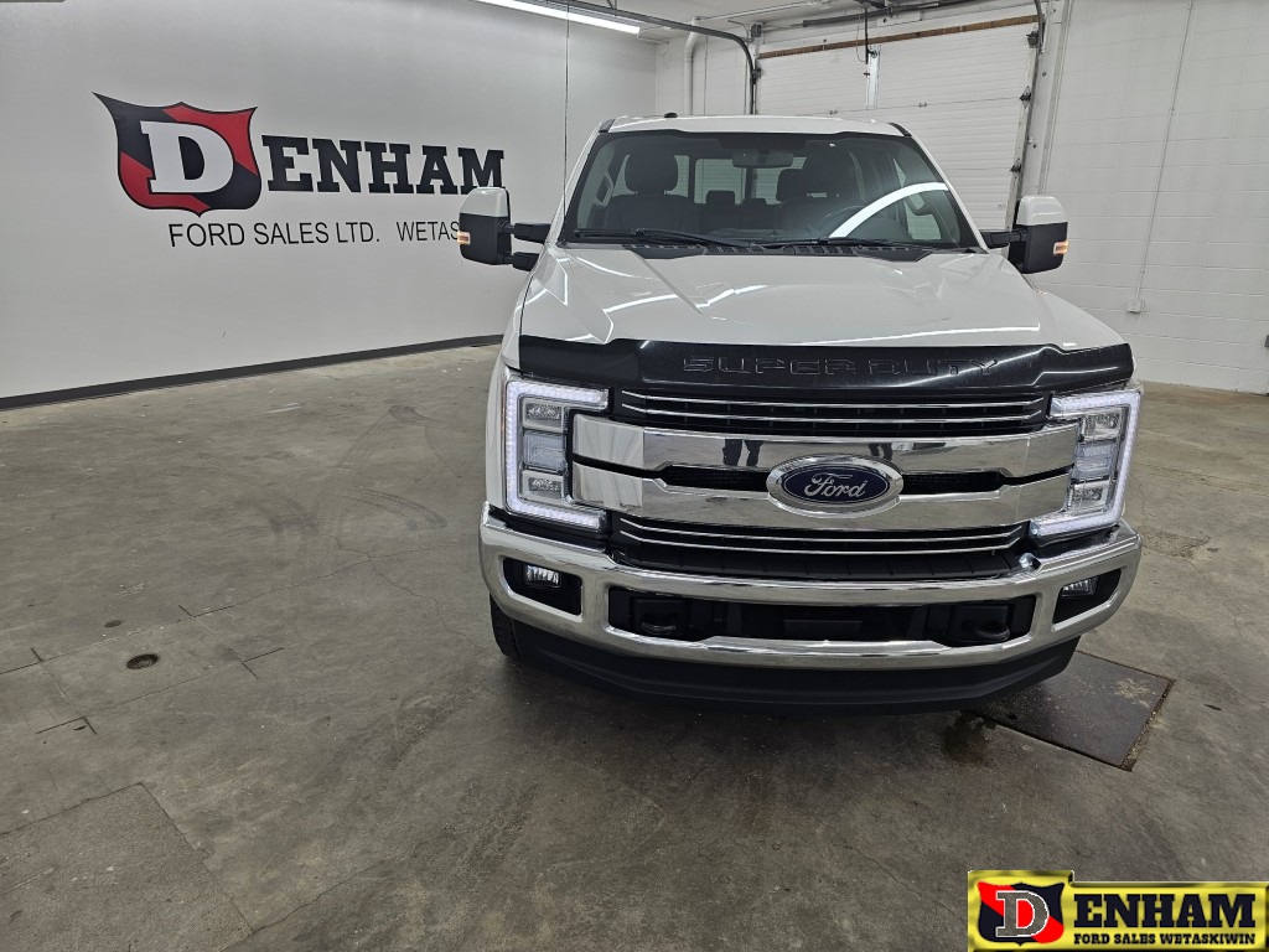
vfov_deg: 58.9
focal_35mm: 23
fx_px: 843
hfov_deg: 73.9
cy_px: 476
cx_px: 634
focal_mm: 6.3
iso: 25
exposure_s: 1/52
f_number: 1.7
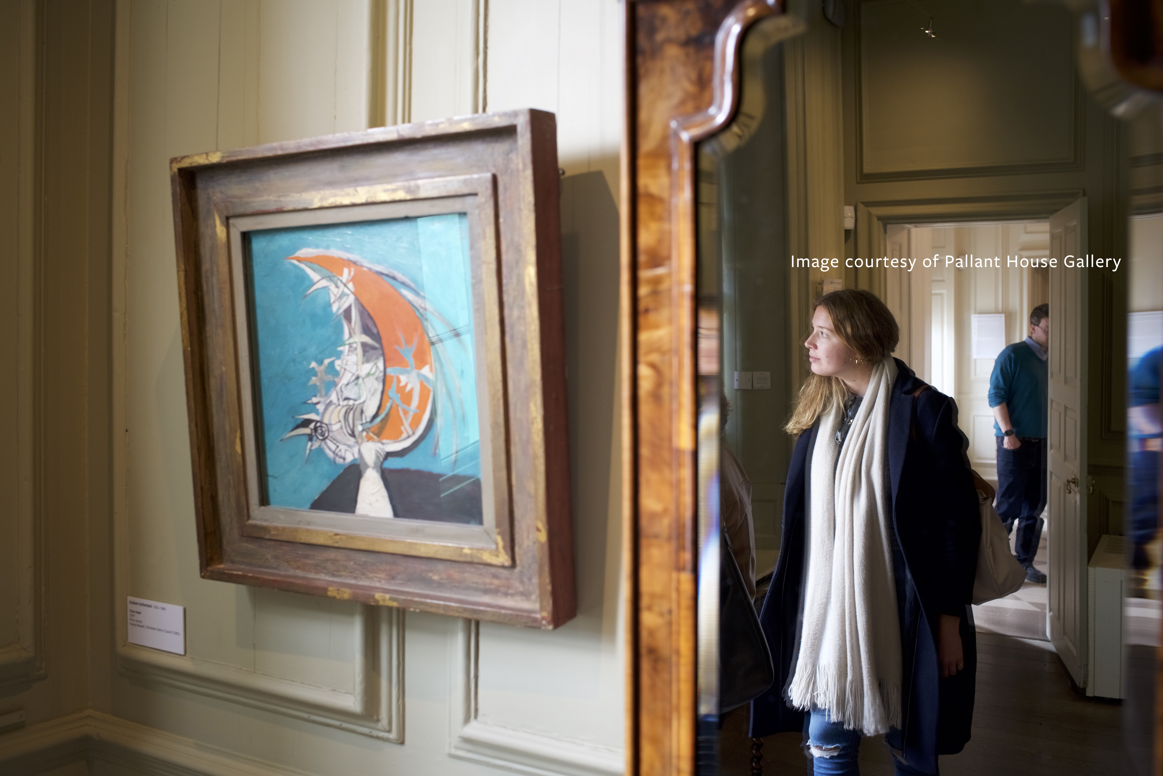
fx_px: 1131
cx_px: 582
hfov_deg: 54.4
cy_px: 388
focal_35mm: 35
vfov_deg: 37.9
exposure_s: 1/60
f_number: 4.5
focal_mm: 35
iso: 800
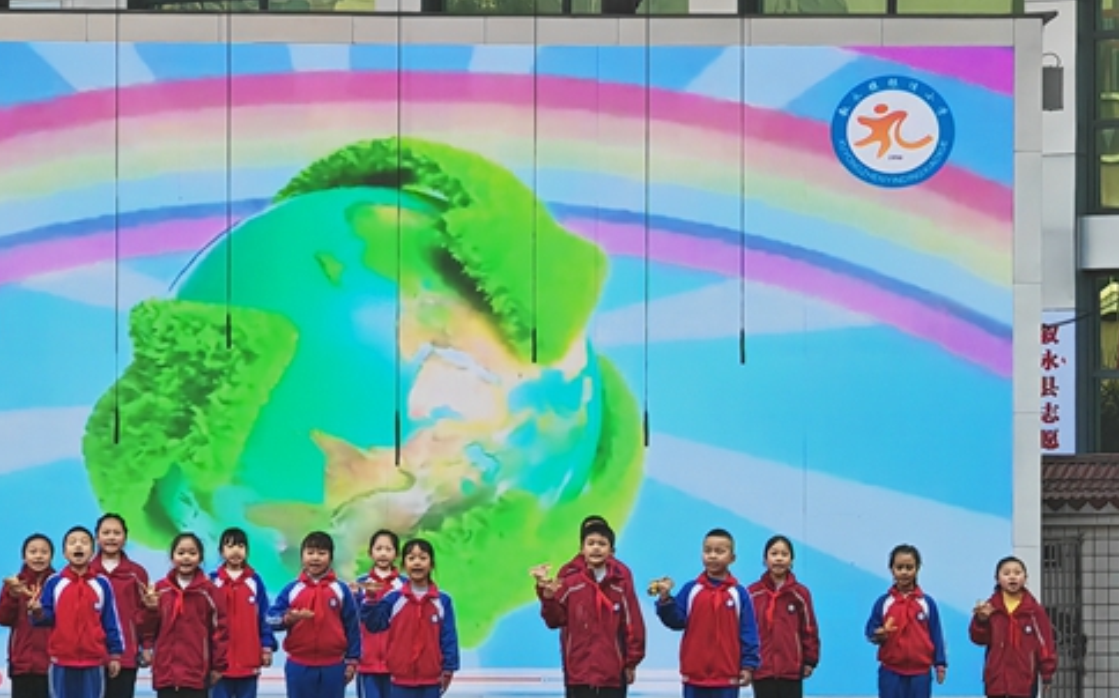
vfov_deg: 5.9
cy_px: 421
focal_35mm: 223
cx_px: 425
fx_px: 6798
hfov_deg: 9.4
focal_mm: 14.92
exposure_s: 1/100
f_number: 3
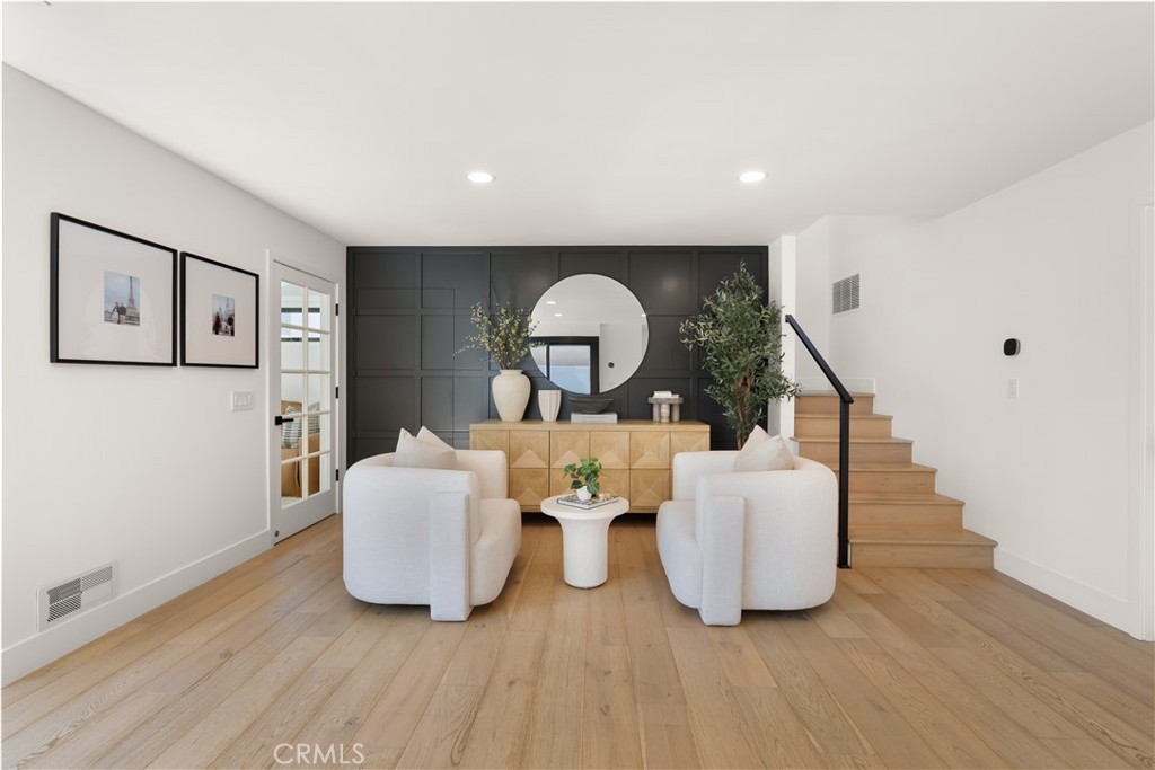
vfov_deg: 73.8
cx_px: 578
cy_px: 385
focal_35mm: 16
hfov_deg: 96.7
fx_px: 513
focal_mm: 16
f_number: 9
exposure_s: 1/13
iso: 640
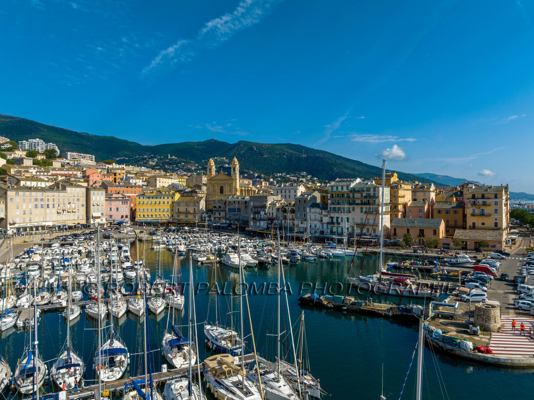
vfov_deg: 56.8
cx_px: 267
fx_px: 370
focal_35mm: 24
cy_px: 200
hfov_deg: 71.6
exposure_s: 1/160
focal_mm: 12.3
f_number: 11
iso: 100
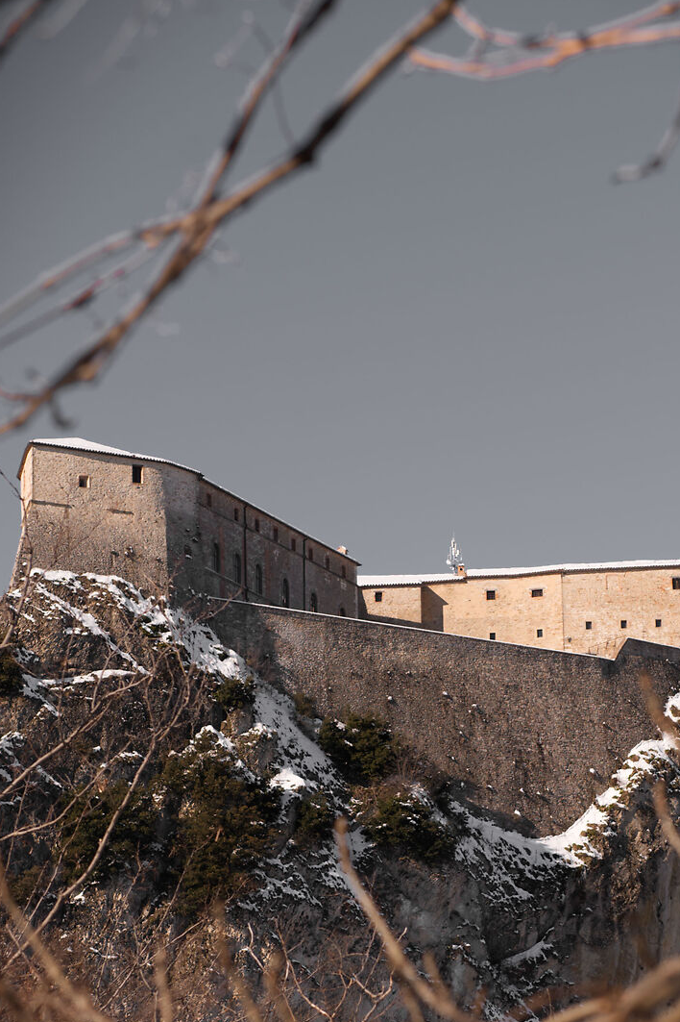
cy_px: 735
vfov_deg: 13.0
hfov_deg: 8.7
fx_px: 4479
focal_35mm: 158
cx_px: 447
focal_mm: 70
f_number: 5.6
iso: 100
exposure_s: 1/640
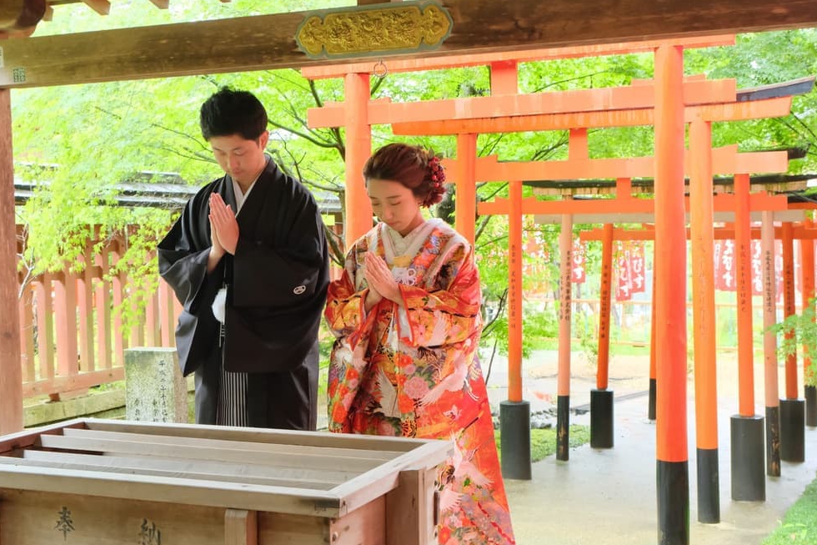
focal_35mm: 46
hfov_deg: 42.7
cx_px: 400
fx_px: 1044
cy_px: 296
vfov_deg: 29.2
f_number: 5.6
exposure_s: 1/50
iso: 3200
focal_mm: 27.5
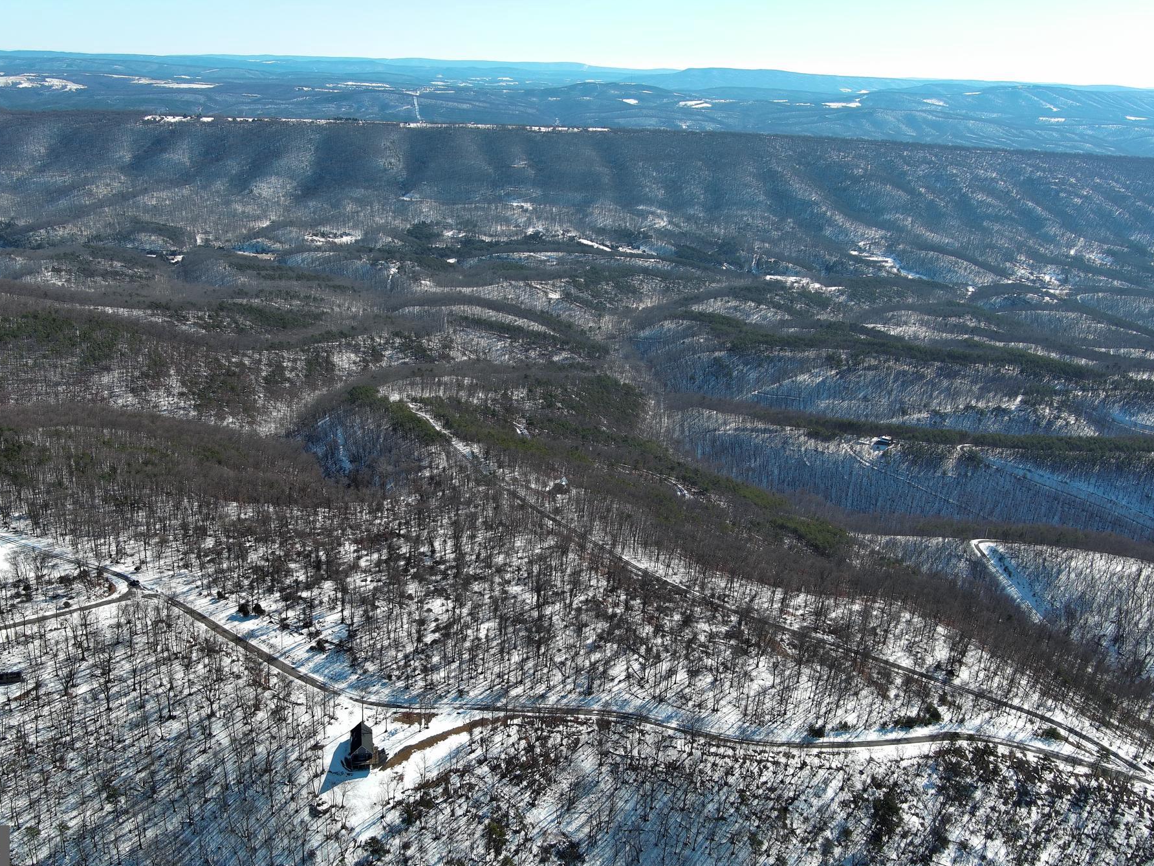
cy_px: 431
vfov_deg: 44.2
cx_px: 528
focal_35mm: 32
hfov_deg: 56.7
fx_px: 1067
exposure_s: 1/1248
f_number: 2.8
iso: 100
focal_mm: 10.57
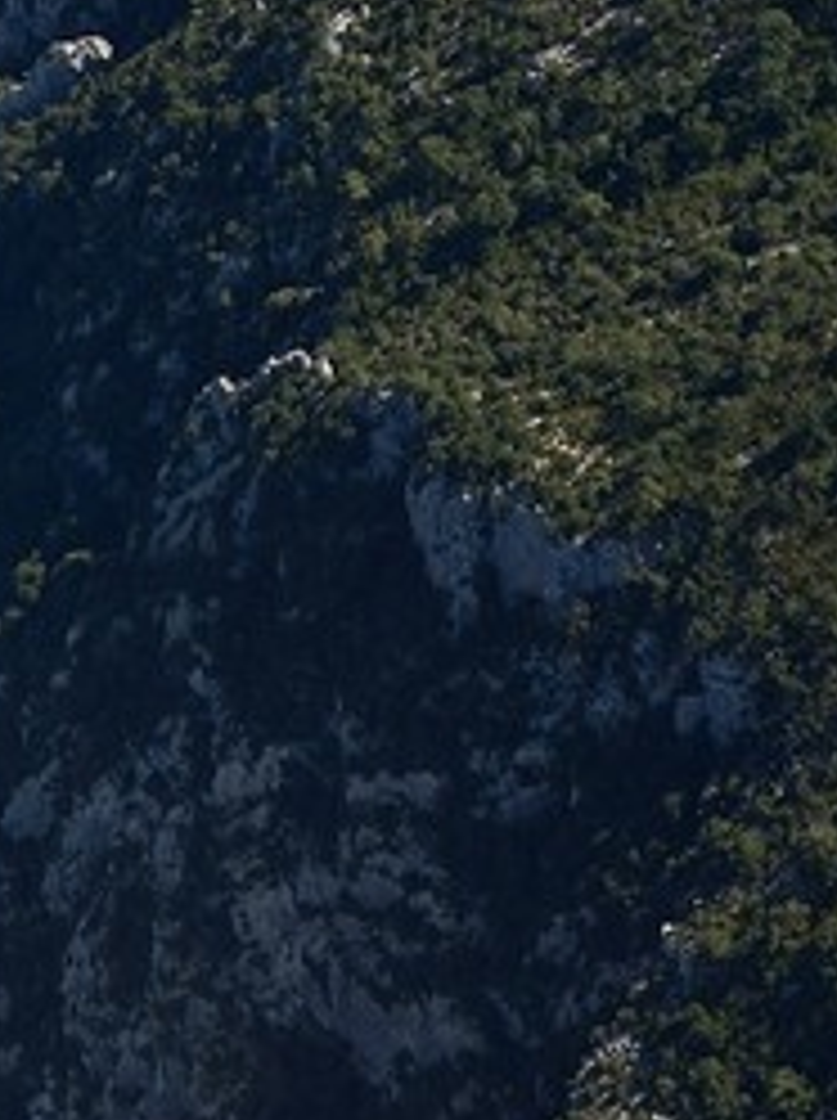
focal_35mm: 297
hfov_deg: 4.9
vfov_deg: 6.3
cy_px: -1664
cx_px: -479
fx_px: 9600
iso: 400
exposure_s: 1/640
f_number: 9
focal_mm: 48
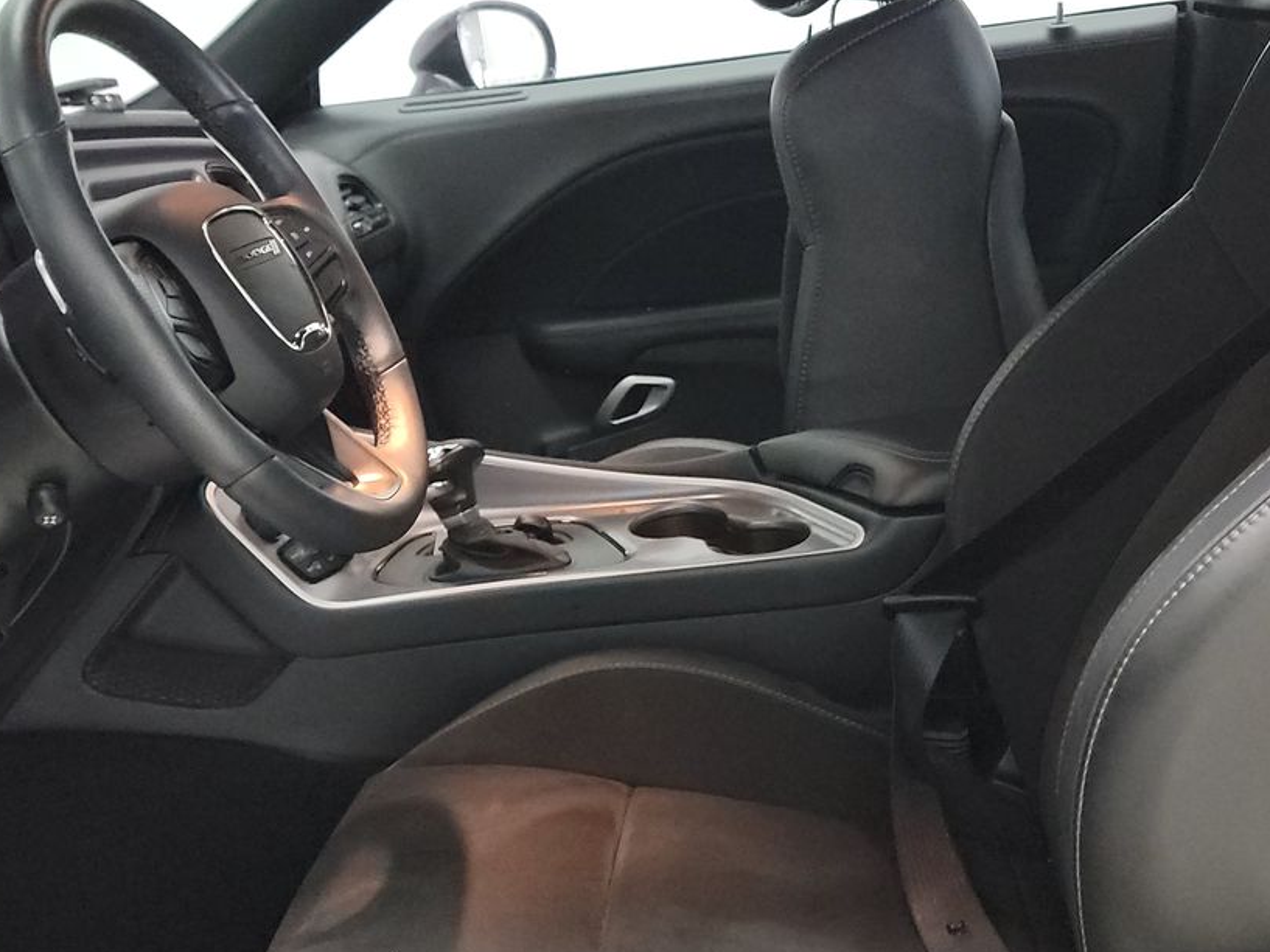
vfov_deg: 30.8
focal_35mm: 47
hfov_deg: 40.4
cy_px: 550
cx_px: 625
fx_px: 1725
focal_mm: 6.7
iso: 1729
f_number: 1.8
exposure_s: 1/59
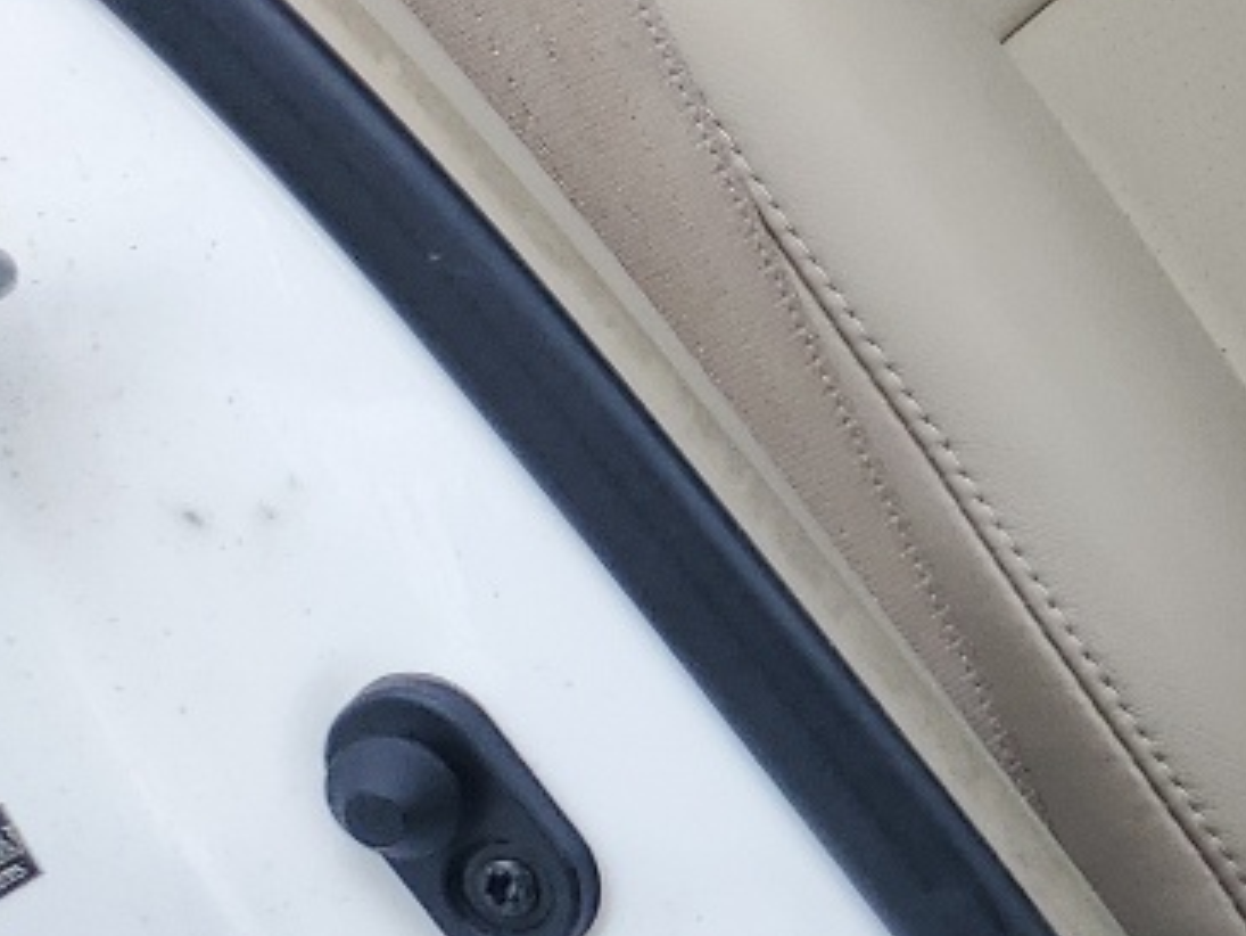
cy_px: 195
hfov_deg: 14.8
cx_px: 2332
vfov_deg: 12.9
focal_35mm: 114
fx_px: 4105
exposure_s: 1/357
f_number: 1.5
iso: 50
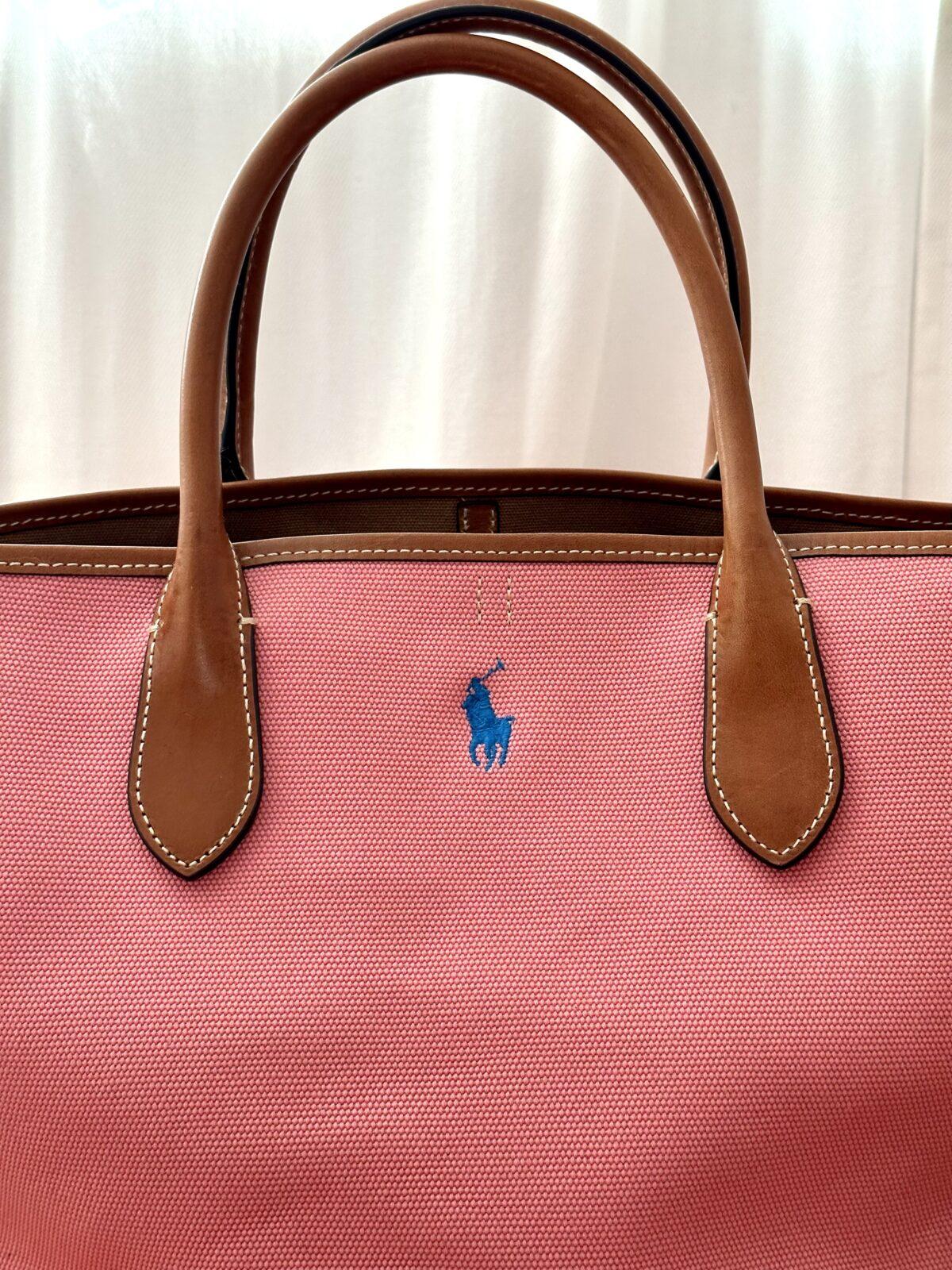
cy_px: 635
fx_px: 1760
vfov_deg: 39.7
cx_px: 476
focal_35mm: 48
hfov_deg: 30.3
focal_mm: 6.86
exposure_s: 1/60
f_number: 1.78
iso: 160
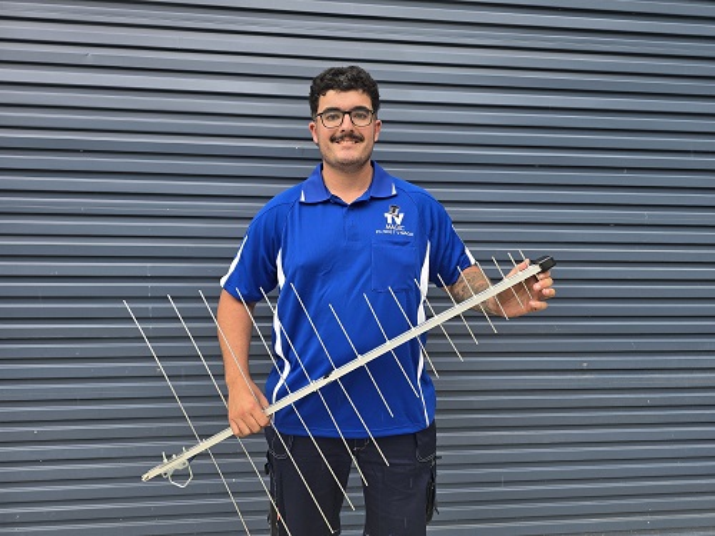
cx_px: 358
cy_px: 268
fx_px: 475
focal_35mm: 23
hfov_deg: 73.9
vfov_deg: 58.9
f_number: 1.7
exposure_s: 1/180
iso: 40
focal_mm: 6.3
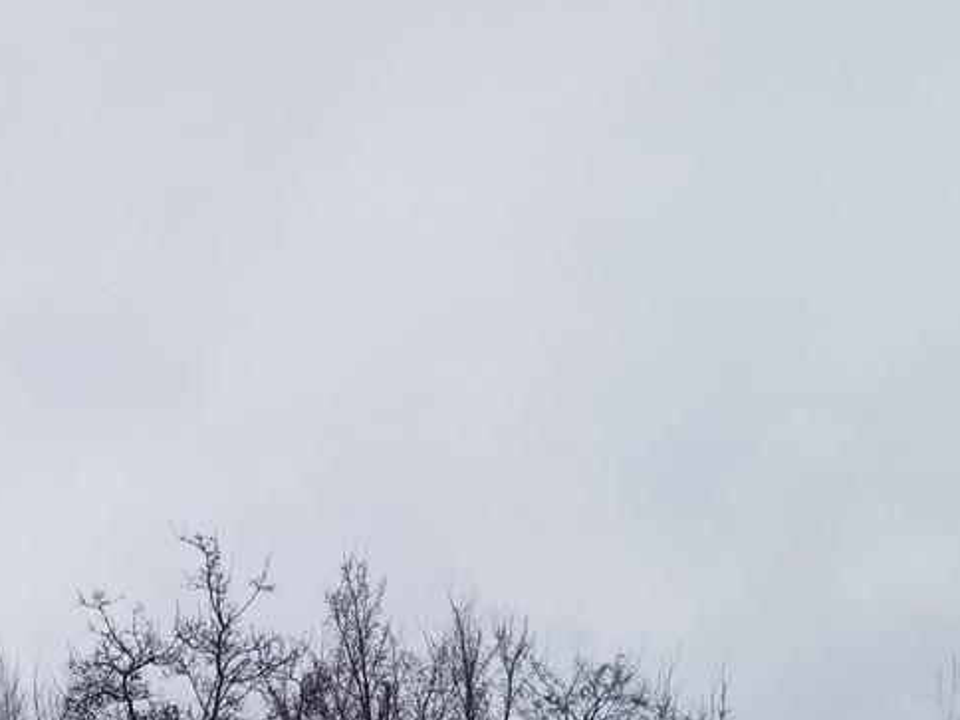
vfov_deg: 25.4
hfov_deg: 34.2
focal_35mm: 55
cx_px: 244
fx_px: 1525
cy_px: 694
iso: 50
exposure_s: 1/940
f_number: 1.7
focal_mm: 4.25
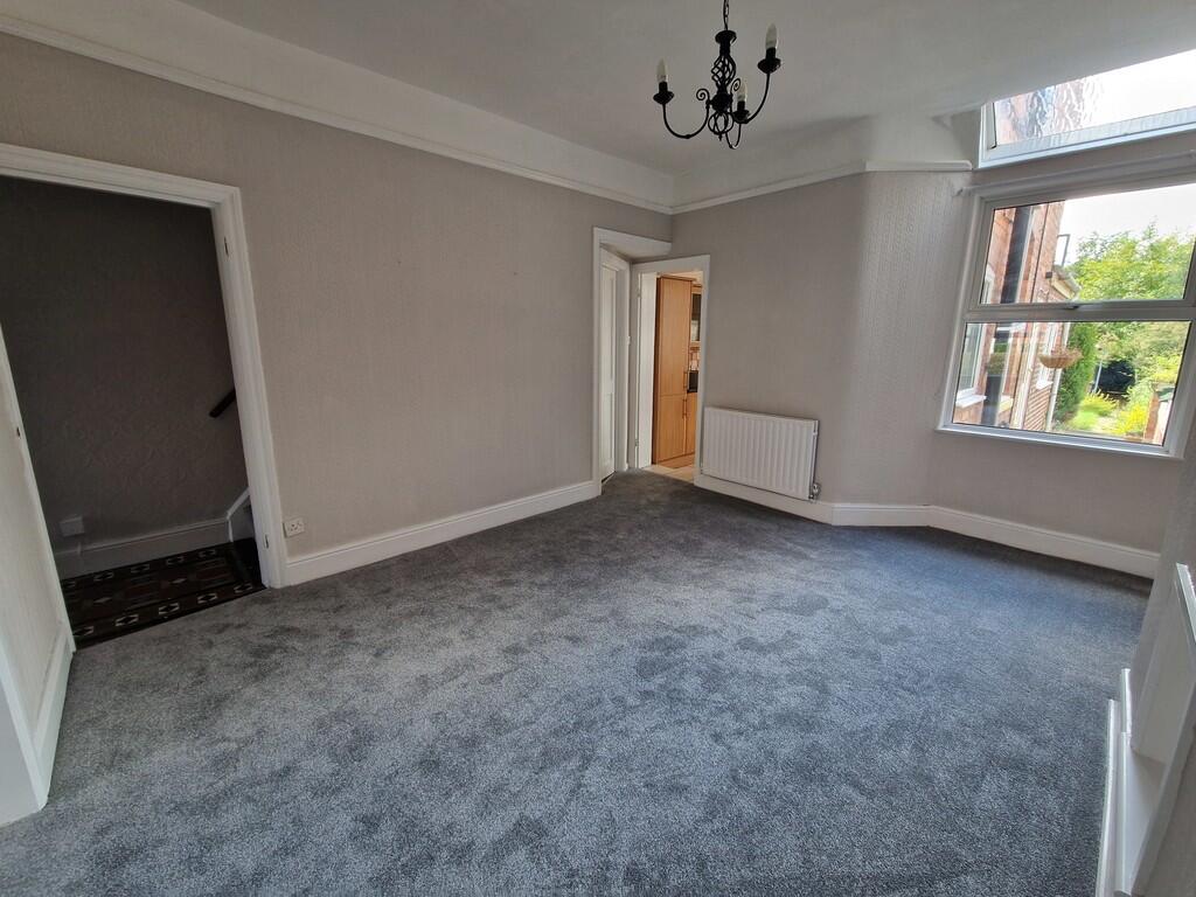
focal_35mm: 13
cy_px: 448
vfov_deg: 89.9
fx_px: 449
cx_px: 598
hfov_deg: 106.2
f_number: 2.2
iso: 100
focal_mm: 2.2
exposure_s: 1/50
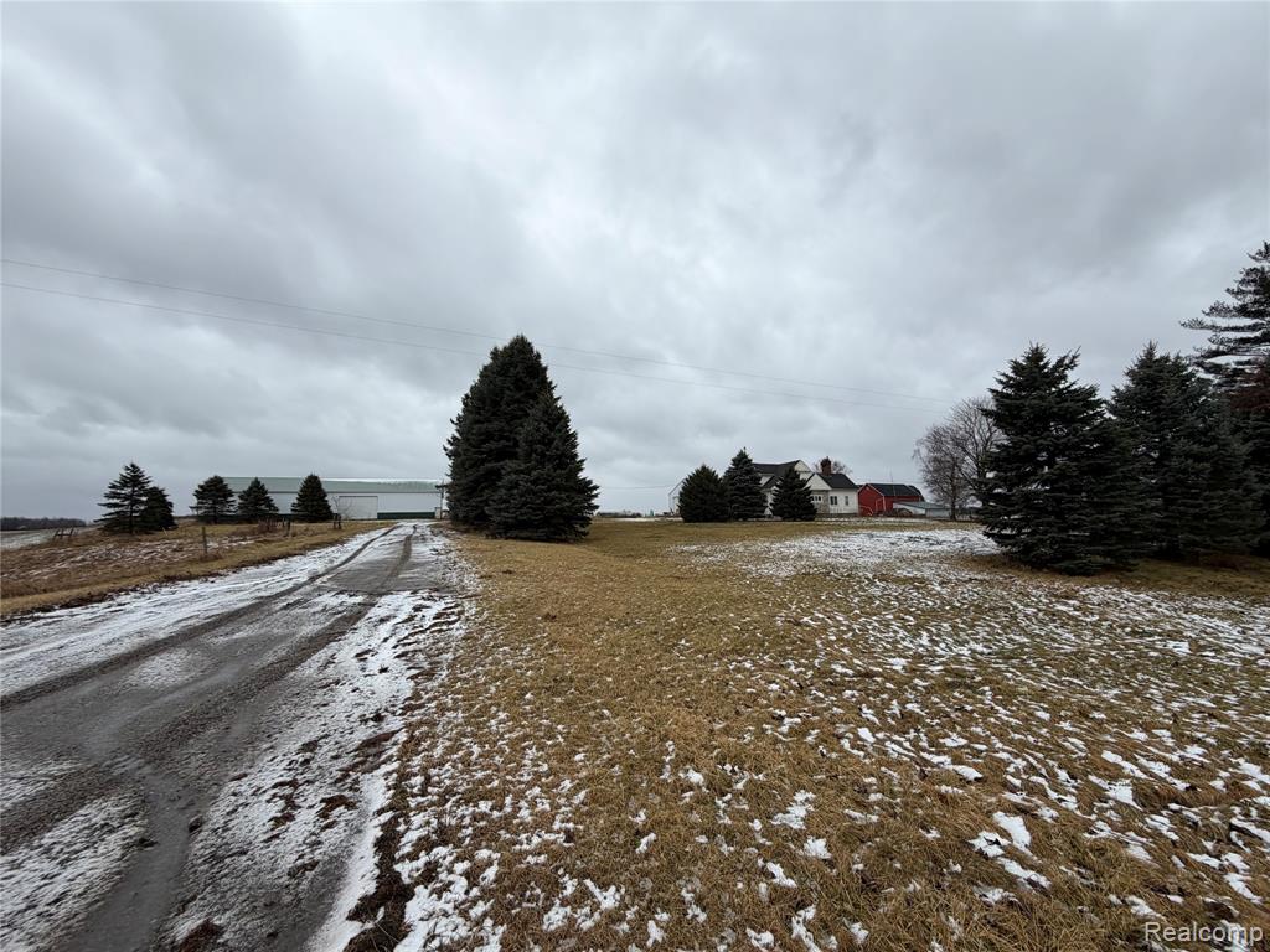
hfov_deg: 102.1
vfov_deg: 85.7
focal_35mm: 14
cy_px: 476
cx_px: 635
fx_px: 514
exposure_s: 1/770
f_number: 2.2
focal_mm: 2.22
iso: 32
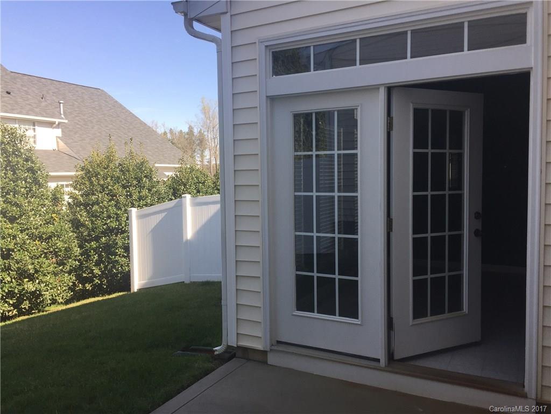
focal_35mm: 29
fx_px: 462
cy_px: 207
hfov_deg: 61.7
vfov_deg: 48.2
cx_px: 276
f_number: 2.2
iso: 32
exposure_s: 1/706
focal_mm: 4.15
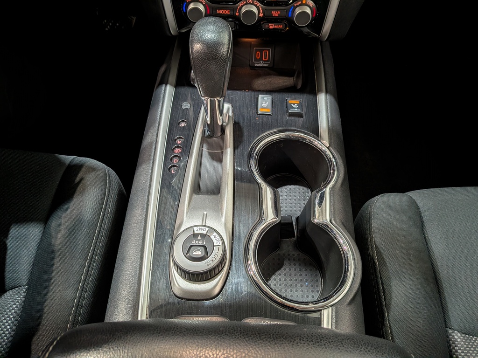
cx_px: 239
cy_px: 179
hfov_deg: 71.6
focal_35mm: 24
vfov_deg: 56.8
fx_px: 331
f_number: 1.7
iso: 34
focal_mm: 4.53
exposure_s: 1/100
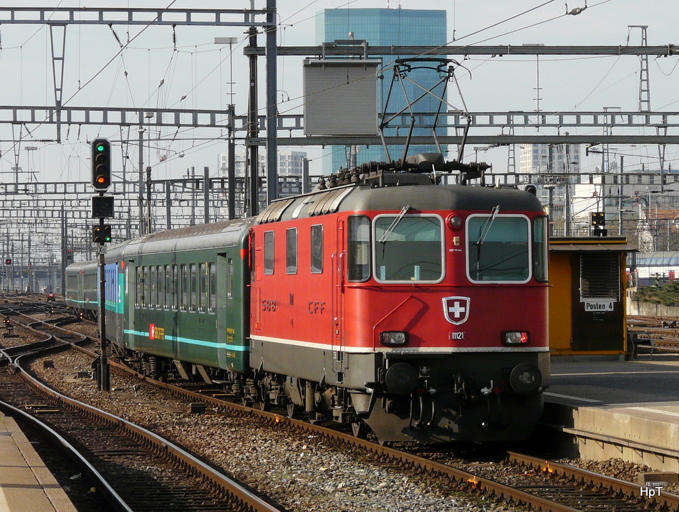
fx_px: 2240
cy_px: 256
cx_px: 340
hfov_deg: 17.2
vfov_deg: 13.0
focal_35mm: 114
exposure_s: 1/500
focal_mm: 18.8
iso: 100
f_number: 5.6
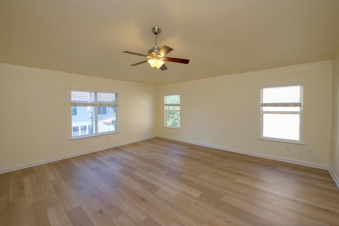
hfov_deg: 104.3
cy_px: 113
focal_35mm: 14
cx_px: 170
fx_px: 132
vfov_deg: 81.2
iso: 400
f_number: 10
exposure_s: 1/40
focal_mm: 14
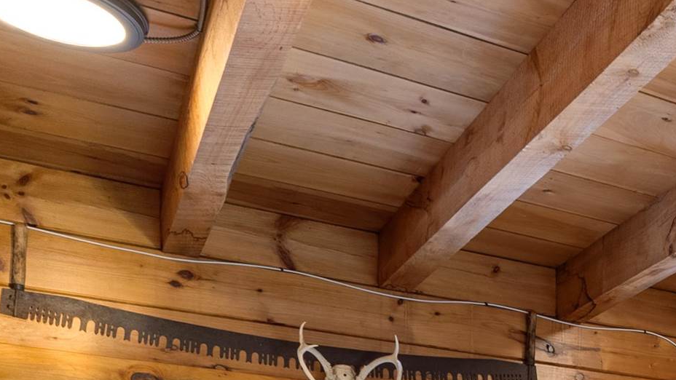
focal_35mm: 59
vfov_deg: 17.4
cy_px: 640
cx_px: 928
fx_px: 1058
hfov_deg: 27.9
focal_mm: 17
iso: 200
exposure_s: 1/1.25
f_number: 9
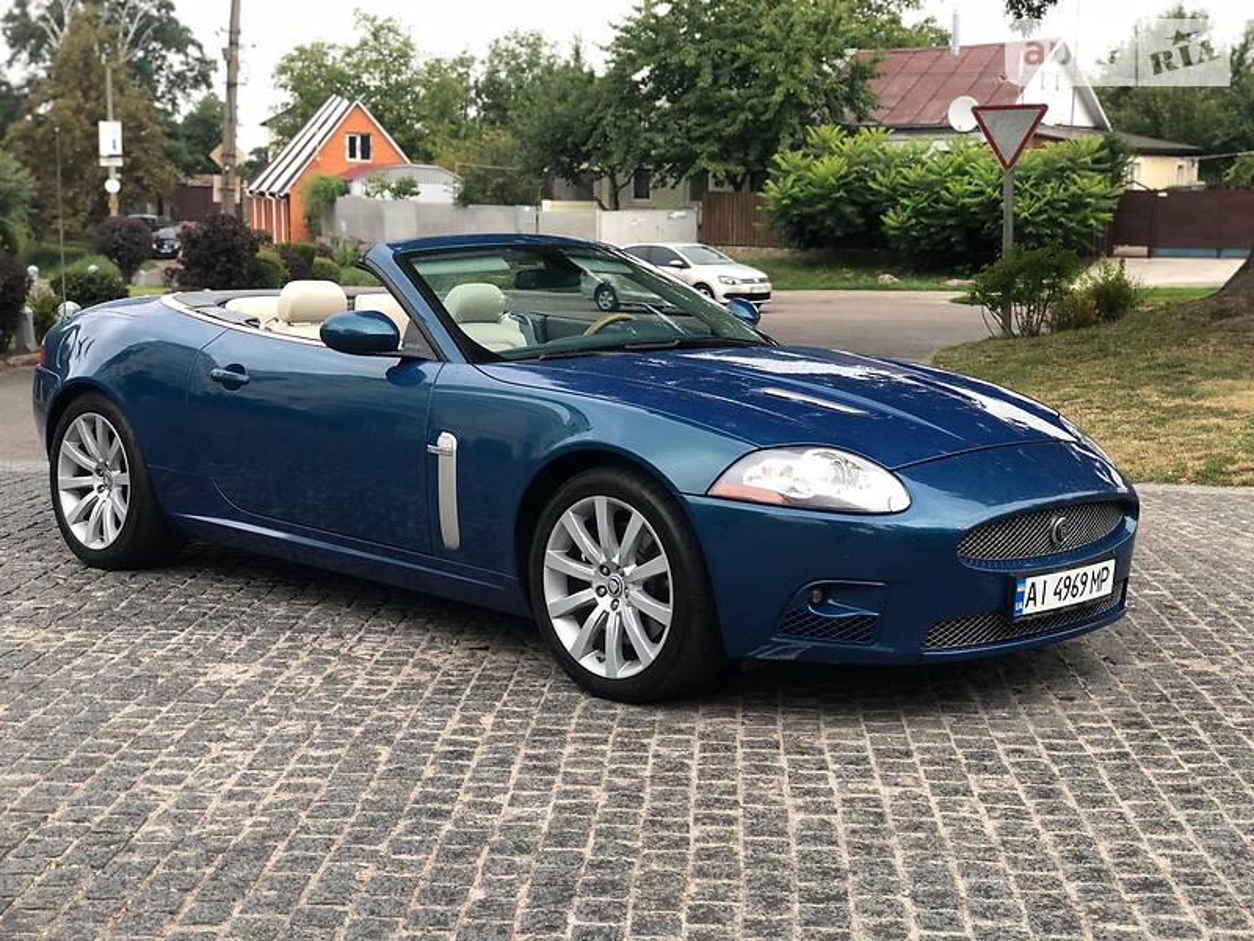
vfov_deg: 28.0
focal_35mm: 52
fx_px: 1884
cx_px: 627
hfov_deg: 36.8
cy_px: 470
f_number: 2.4
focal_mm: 6
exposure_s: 1/60
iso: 16
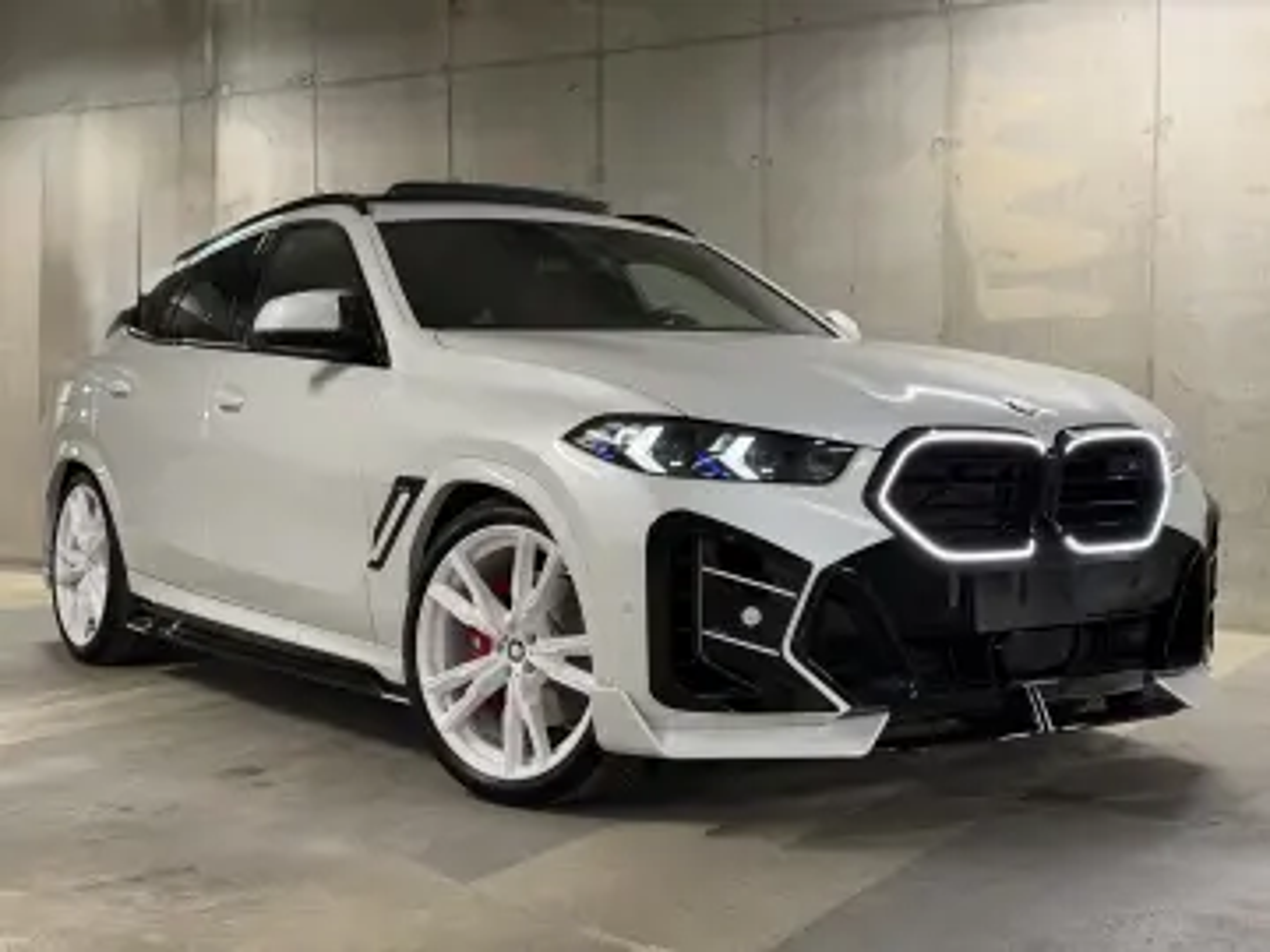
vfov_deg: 30.3
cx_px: 635
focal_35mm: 48
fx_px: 1761
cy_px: 476
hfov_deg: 39.7
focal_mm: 6.76
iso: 250
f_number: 1.78
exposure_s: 1/55
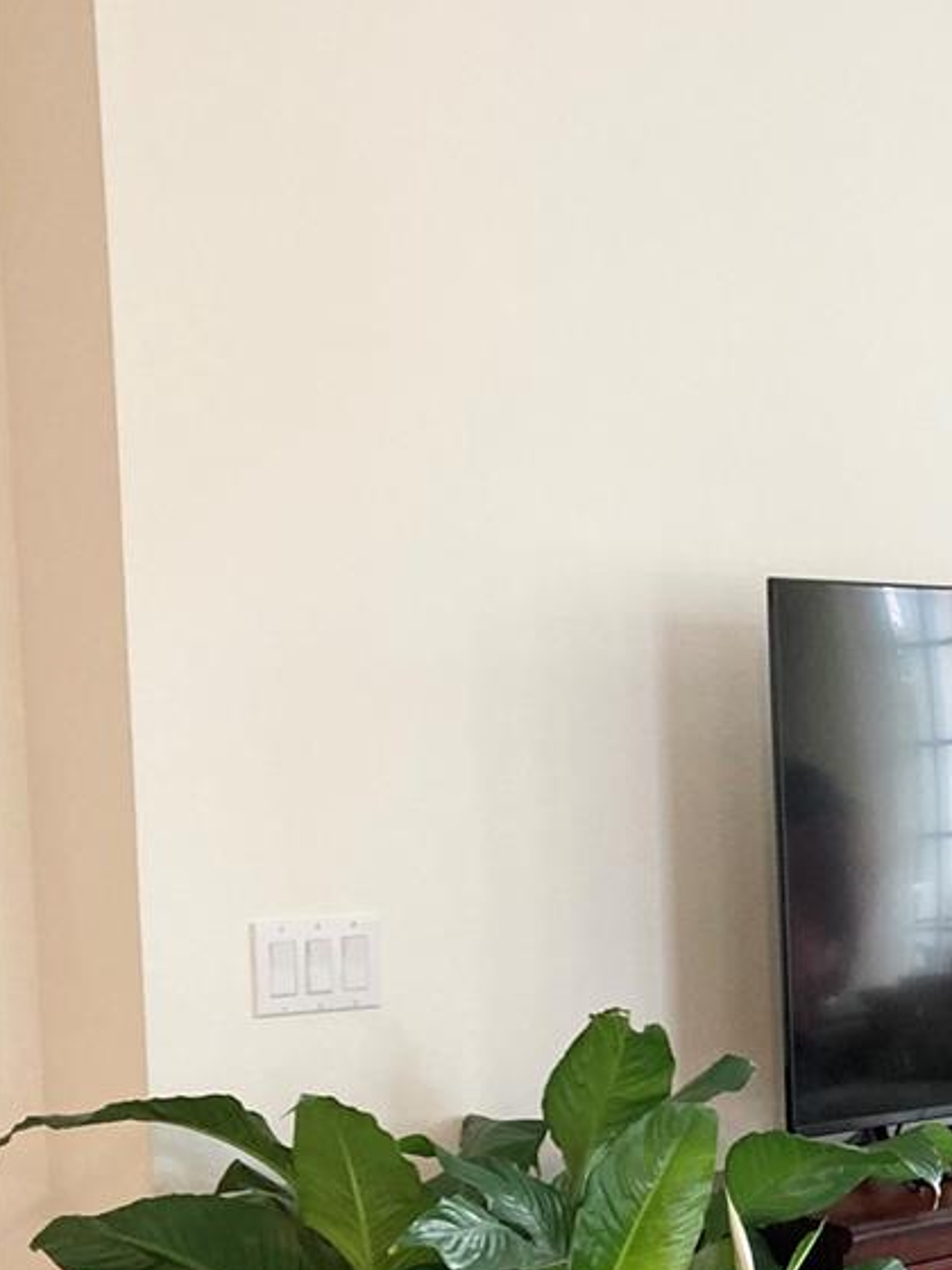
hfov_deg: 23.1
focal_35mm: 60
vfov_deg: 31.5
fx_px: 2200
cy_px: 993
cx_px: 1011
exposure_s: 1/60
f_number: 1.8
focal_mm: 3.99
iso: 200
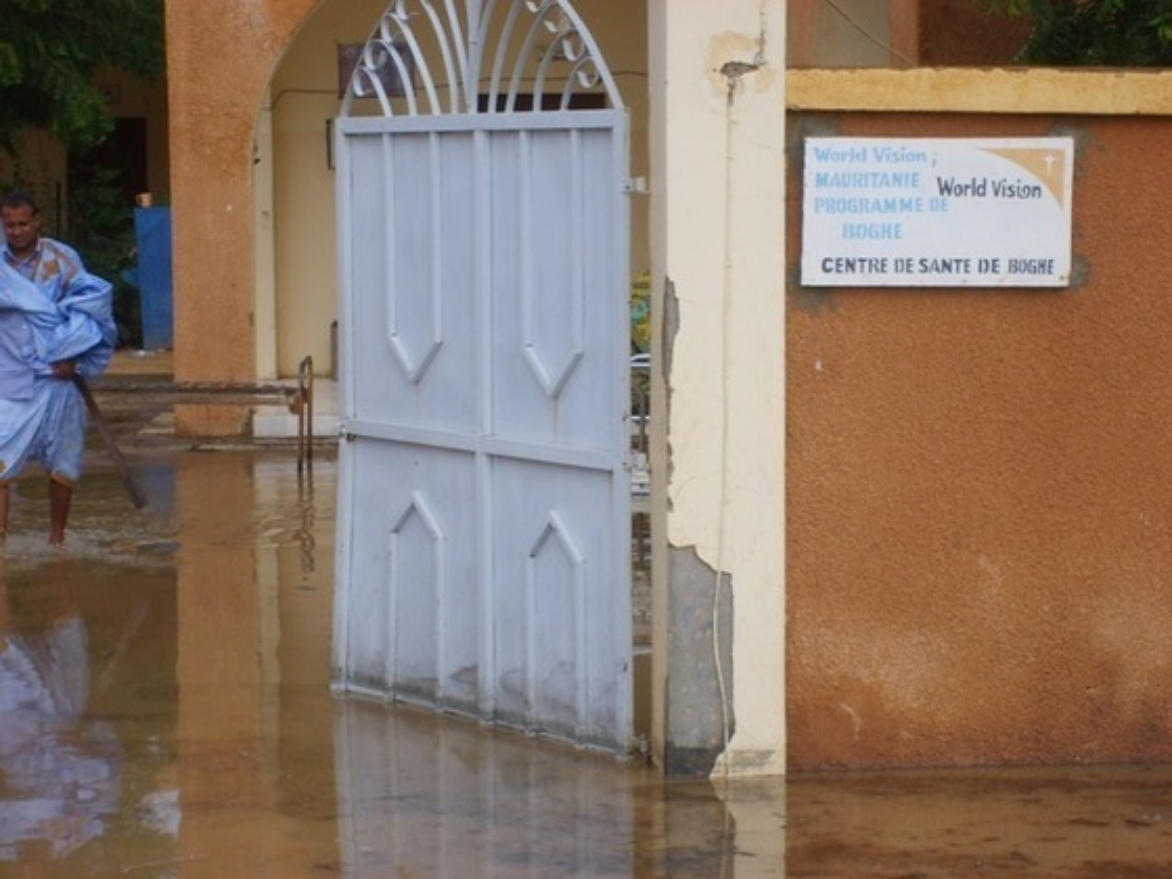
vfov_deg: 14.1
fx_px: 3555
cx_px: 586
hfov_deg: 18.7
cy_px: 440
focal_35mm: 105
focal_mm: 17.4
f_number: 4.9
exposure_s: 1/350
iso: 50
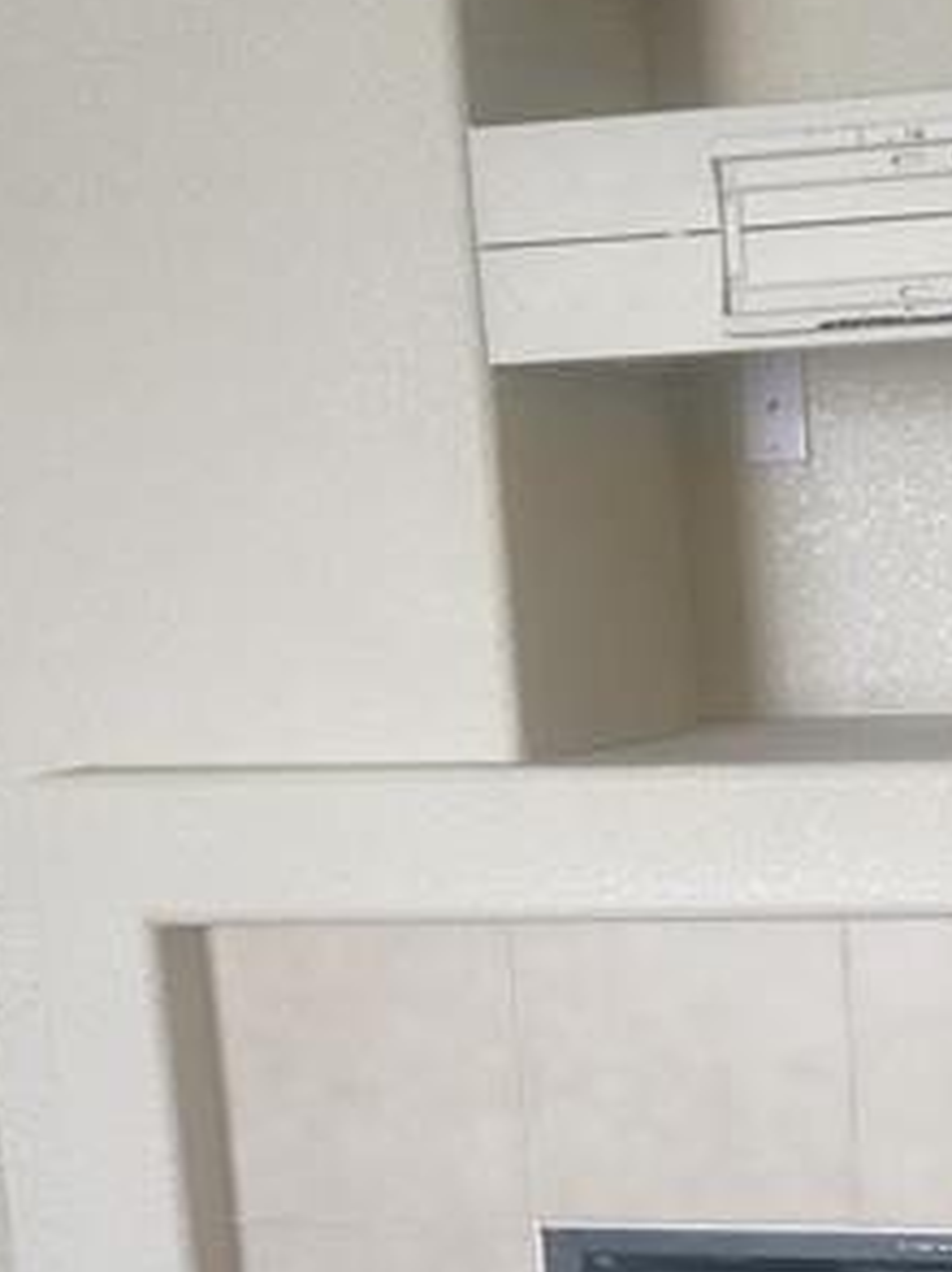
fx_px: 2203
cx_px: 1006
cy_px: 831
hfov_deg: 23.1
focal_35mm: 60
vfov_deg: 32.0
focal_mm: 5.4
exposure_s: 1/120
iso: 640
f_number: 1.8
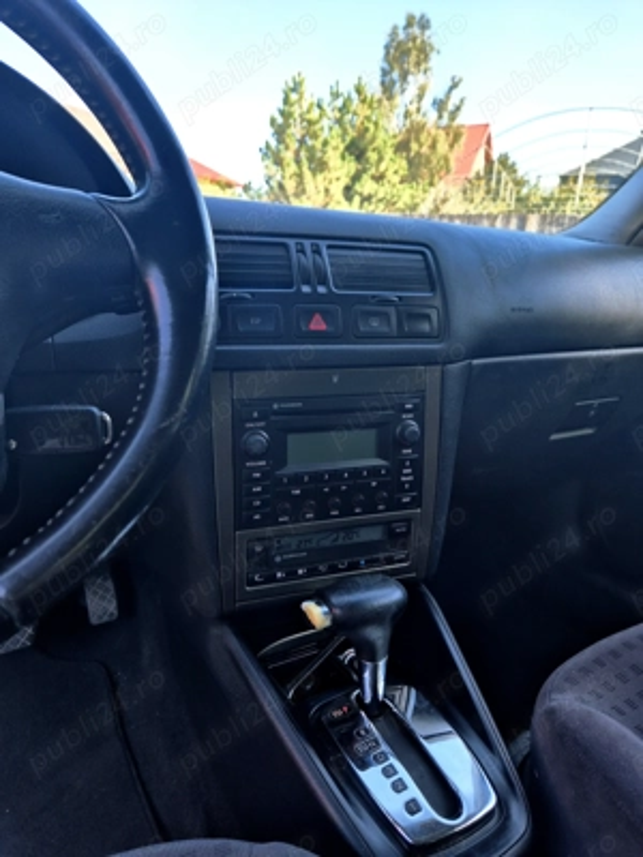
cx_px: 322
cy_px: 428
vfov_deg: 73.9
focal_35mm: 23
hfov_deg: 58.9
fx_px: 570
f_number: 1.8
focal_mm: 5.4
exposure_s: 1/182
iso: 25
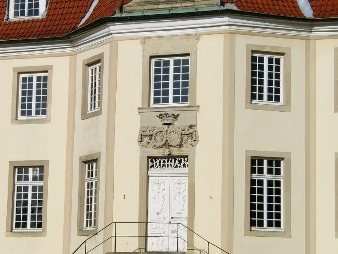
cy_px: 127
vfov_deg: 14.8
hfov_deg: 19.6
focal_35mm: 100
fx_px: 976
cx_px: 169
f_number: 5.6
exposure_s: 1/678
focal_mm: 20.74
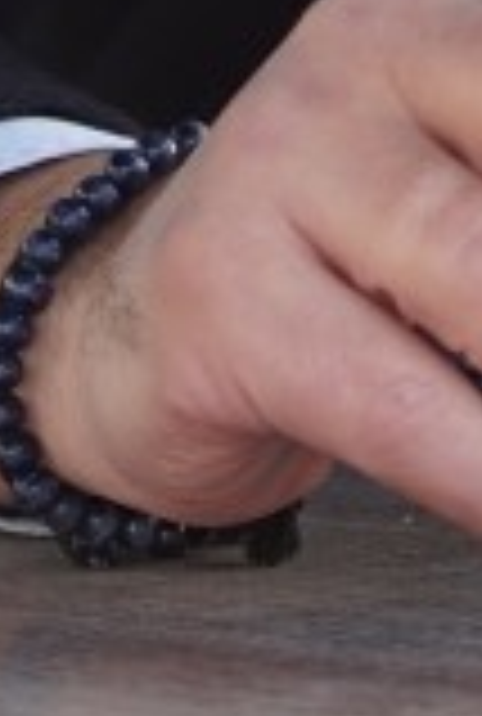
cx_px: 1000
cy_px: -1522
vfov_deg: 2.7
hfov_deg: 1.8
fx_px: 15024
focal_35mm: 753
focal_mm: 100
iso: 400
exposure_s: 1/160
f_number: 4
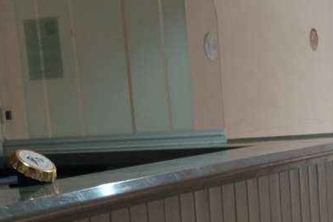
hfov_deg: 18.5
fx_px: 1017
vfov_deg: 12.1
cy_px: 284
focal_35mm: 110
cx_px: 229
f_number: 1.8
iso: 395
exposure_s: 1/33.3
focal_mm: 3.98
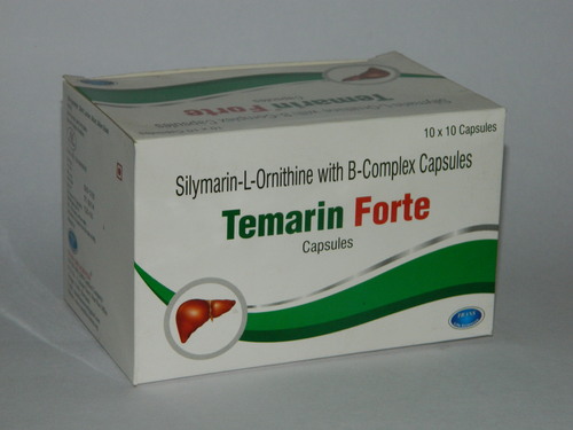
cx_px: 286
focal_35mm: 103
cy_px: 215
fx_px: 1705
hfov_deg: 19.1
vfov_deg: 14.4
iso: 200
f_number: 4.5
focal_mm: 18.6
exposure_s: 1/60
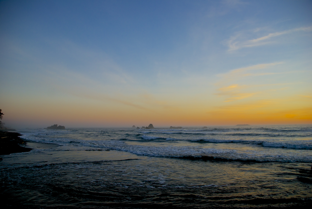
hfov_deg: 67.3
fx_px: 234
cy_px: 104
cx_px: 156
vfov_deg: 48.0
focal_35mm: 27
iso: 200
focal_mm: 18
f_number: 3.5
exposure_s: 1/200
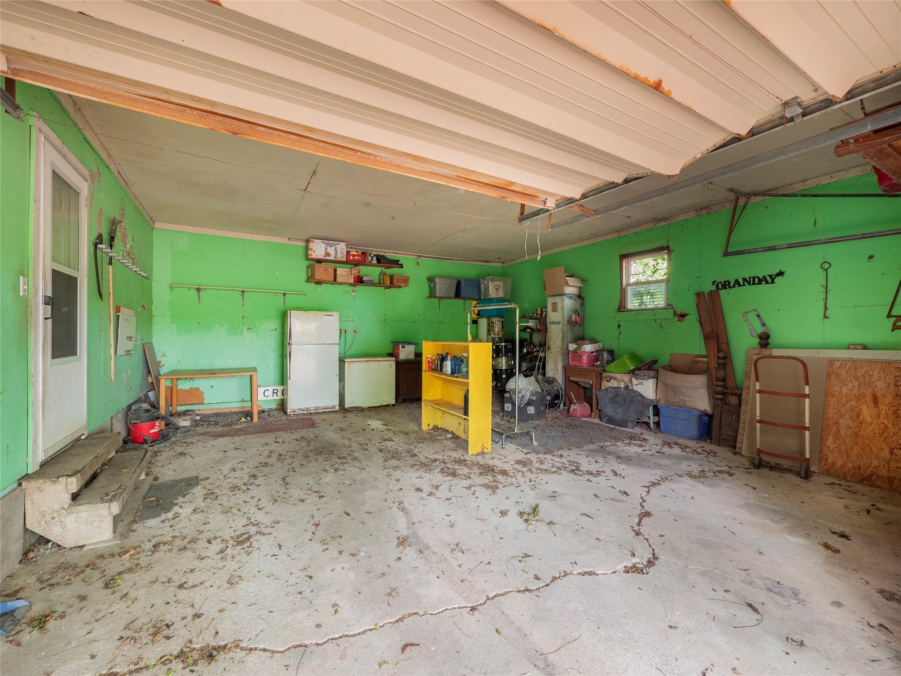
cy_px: 338
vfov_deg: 85.7
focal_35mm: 14
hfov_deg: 102.1
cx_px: 450
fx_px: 364
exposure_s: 1/25
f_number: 6.3
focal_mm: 7
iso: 200
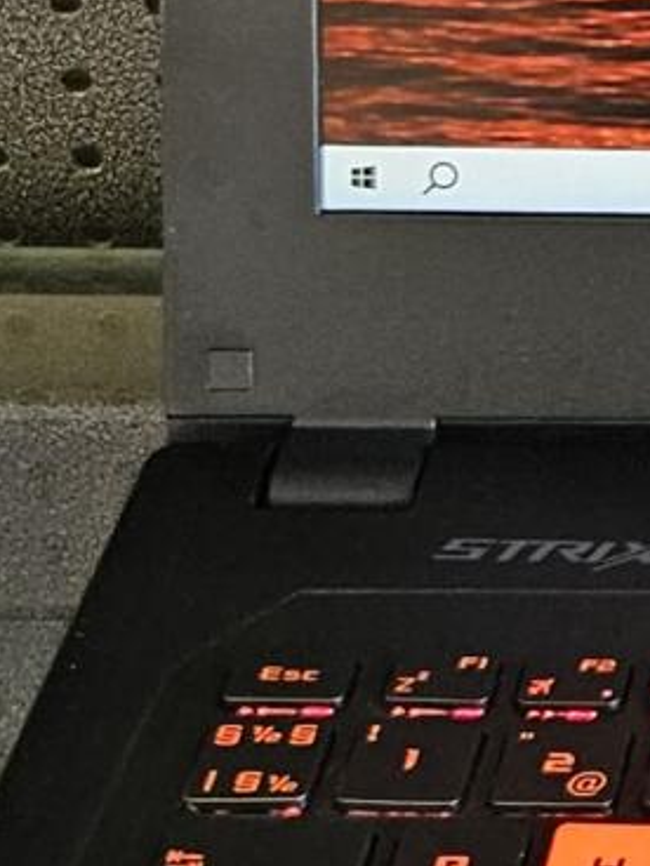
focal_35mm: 160
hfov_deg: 8.4
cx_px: 1611
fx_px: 4006
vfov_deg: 12.0
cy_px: -254
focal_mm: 5.4
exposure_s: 1/100
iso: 250
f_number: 1.8
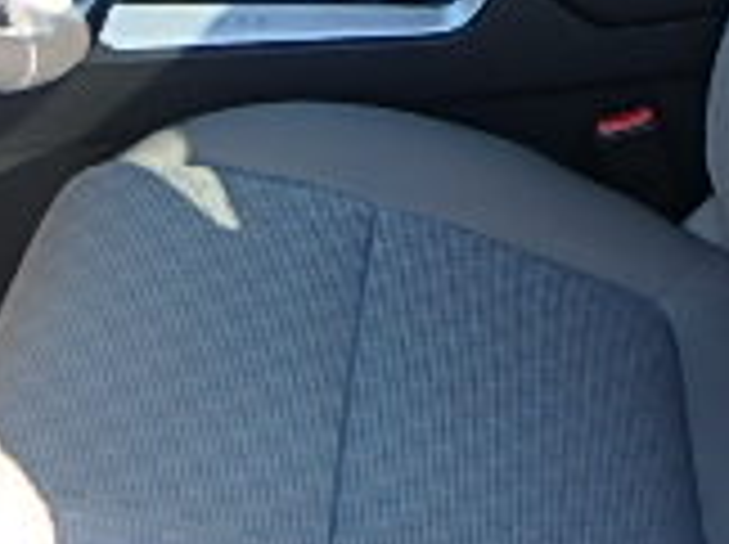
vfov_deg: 16.9
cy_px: -121
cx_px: 666
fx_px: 1745
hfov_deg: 23.0
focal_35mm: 83
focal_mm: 3.7
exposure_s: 1/100
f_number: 3.5
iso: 125
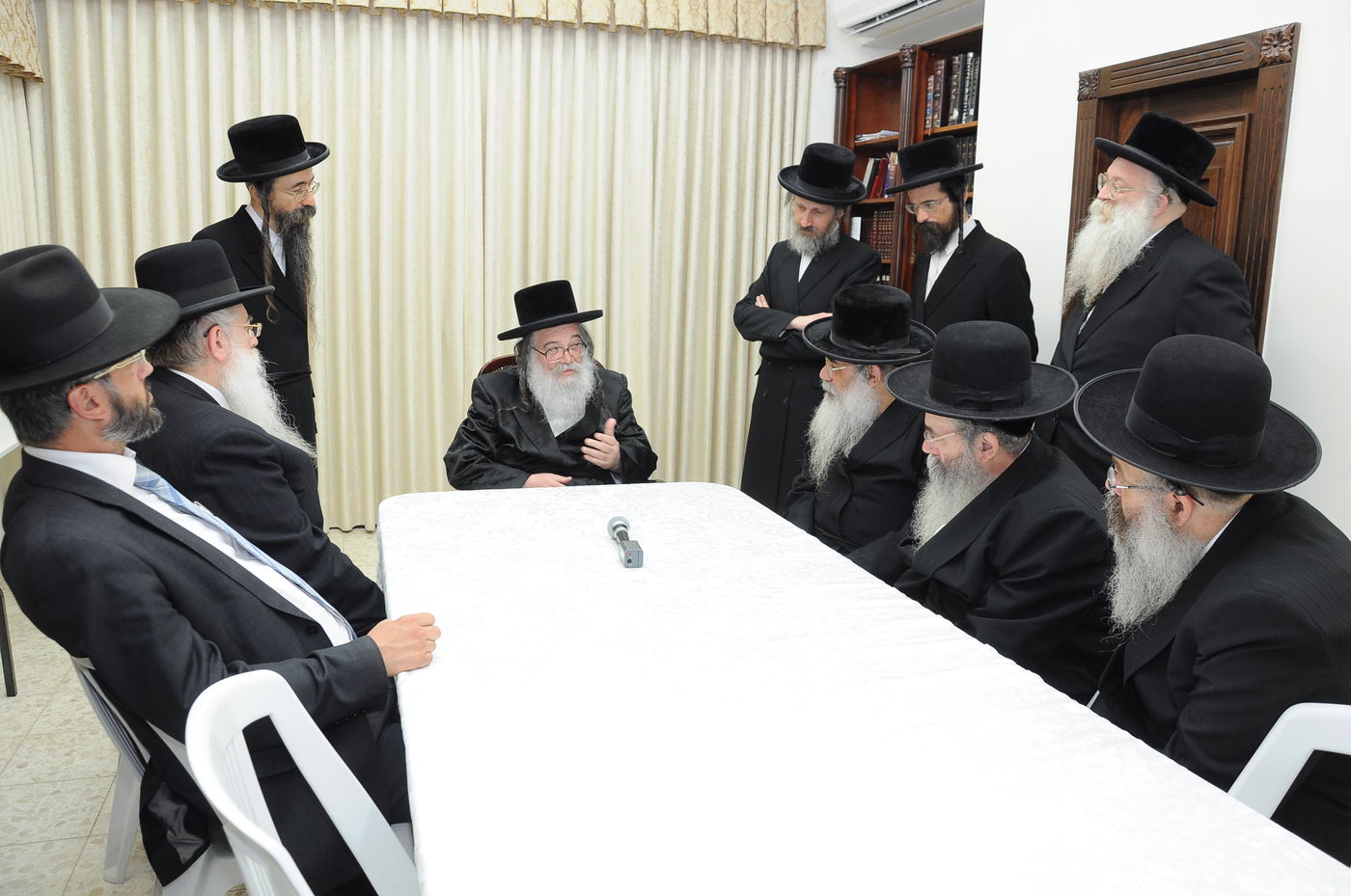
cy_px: 448
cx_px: 676
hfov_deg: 67.5
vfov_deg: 47.8
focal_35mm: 27
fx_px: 1012
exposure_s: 1/60
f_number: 5.6
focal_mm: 18
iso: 500
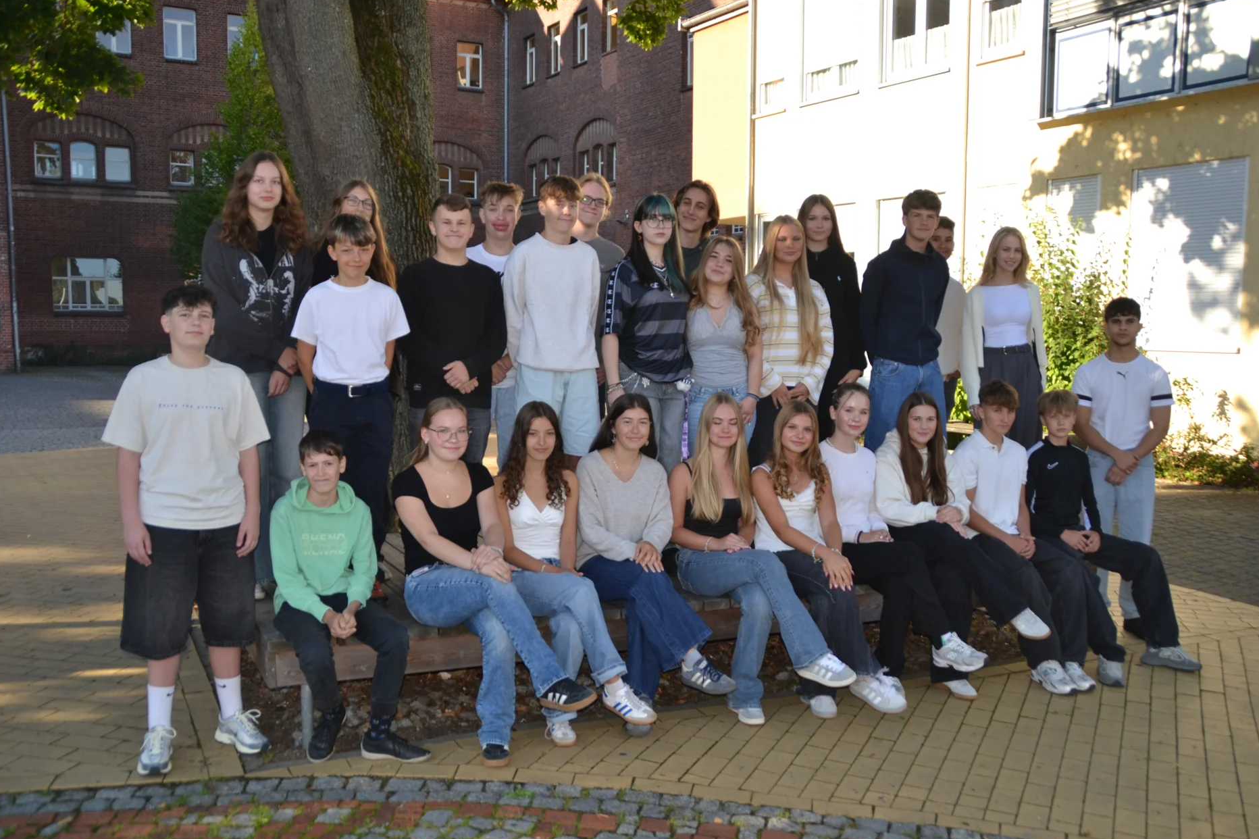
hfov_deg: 55.8
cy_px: 426
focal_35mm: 34
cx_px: 642
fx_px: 1189
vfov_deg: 38.9
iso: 100
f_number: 4.5
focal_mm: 22
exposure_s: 1/200
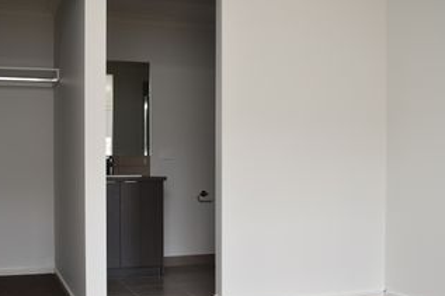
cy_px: 173
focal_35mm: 47
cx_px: 180
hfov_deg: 42.0
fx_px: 577
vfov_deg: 28.7
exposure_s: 1/125
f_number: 5.6
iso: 450
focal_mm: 21
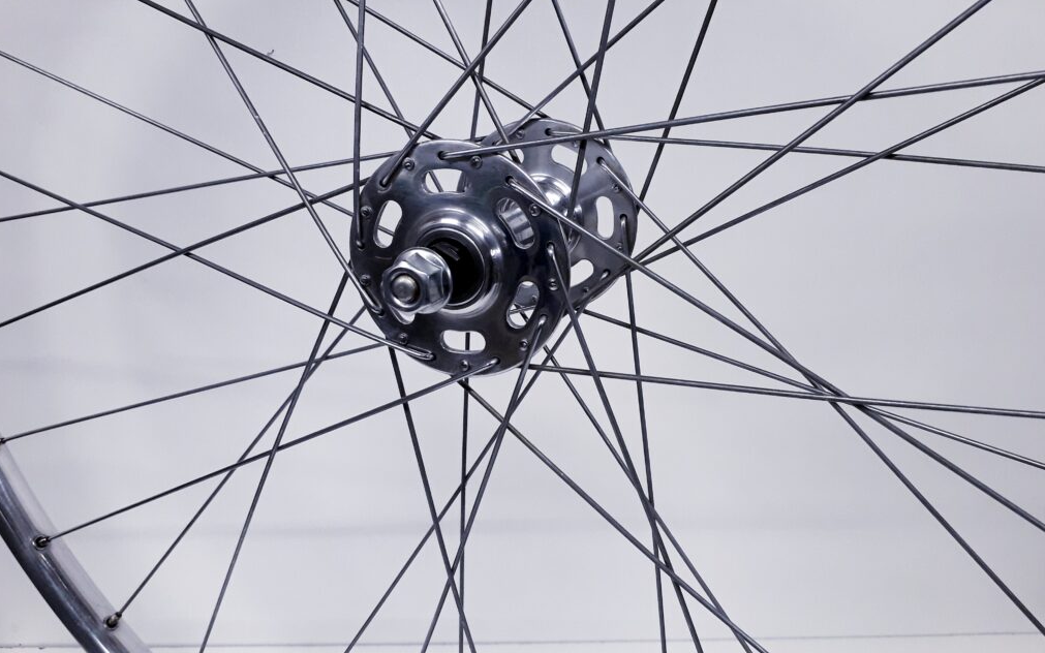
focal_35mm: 29
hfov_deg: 64.6
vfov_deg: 43.1
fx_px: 826
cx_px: 524
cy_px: 306
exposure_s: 1/50
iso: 125
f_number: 1.9
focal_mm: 3.6
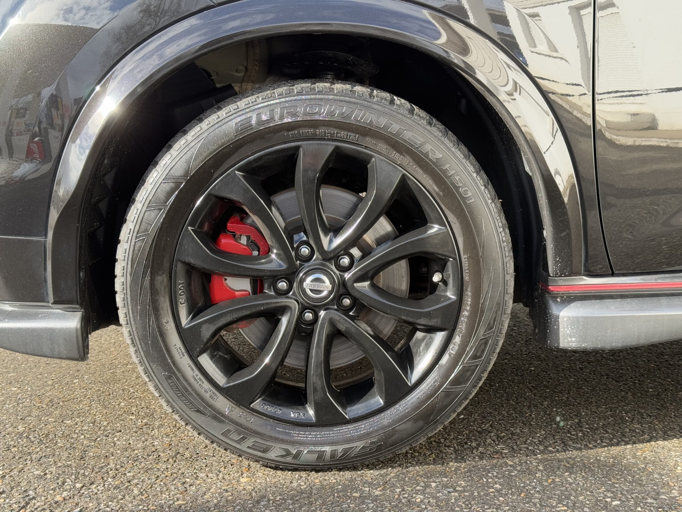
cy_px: 256
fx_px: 946
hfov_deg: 39.7
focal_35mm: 48
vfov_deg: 30.3
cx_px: 341
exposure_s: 1/422
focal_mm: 6.76
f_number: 1.78
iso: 64
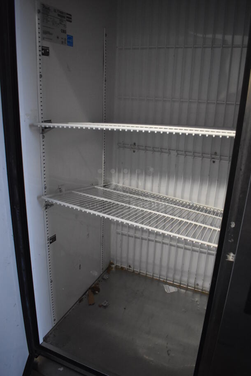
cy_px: 188
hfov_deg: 48.0
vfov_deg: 67.3
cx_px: 126
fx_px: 282
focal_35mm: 27
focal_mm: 18
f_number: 3.5
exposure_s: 1/125
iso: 2800
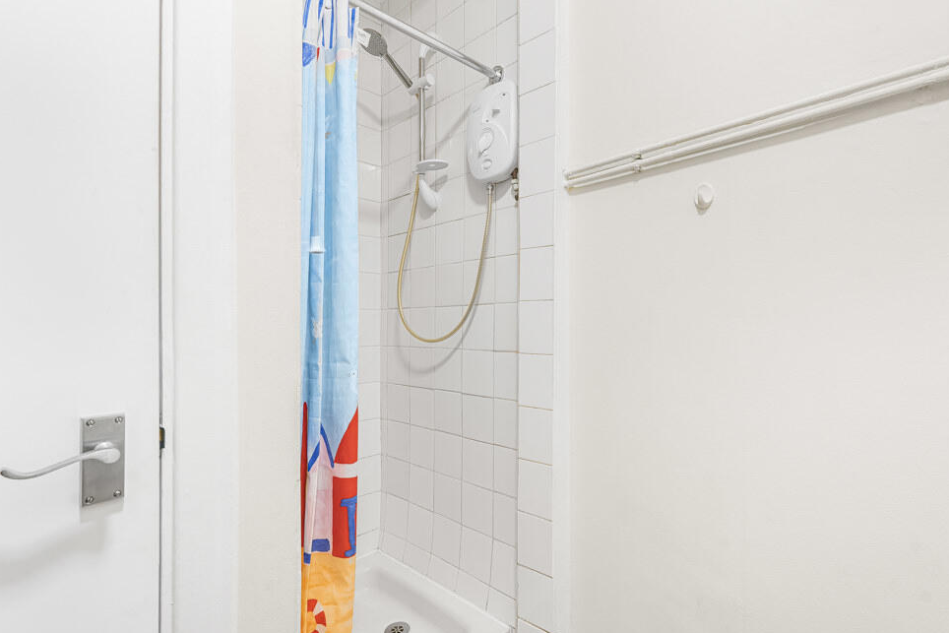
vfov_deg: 70.4
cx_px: 498
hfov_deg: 93.2
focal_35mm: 17
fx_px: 448
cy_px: 335
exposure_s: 1/2
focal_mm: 16
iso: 400
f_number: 8
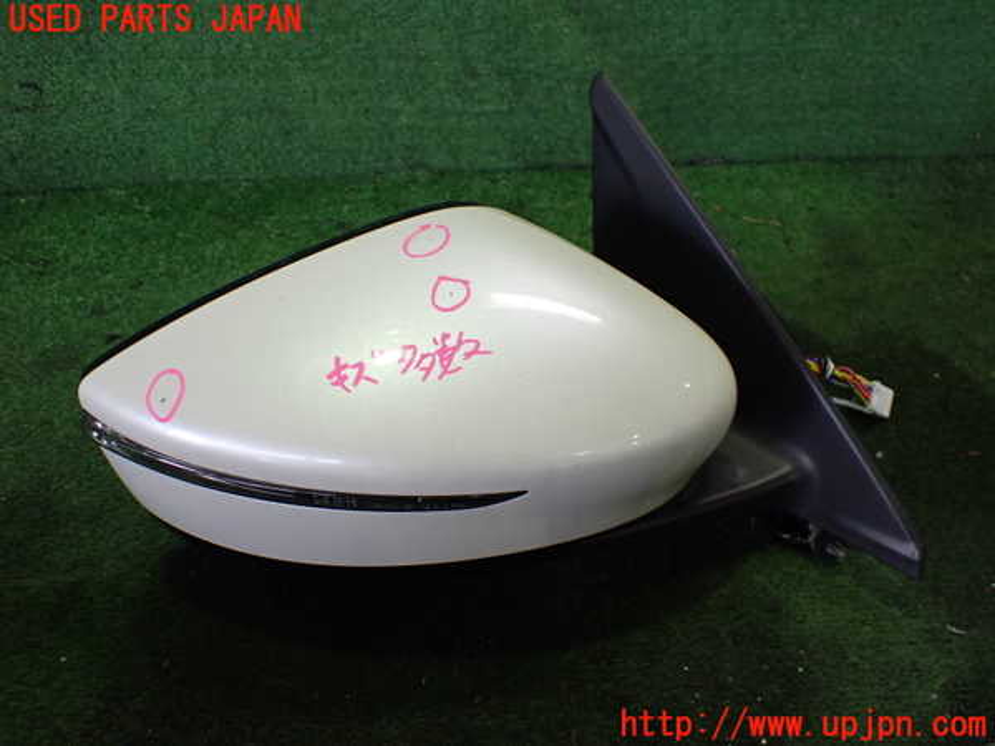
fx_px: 862
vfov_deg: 46.8
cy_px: 373
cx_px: 498
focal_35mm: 30
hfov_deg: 60.0
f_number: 2.3
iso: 500
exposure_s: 1/125
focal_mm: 5.4
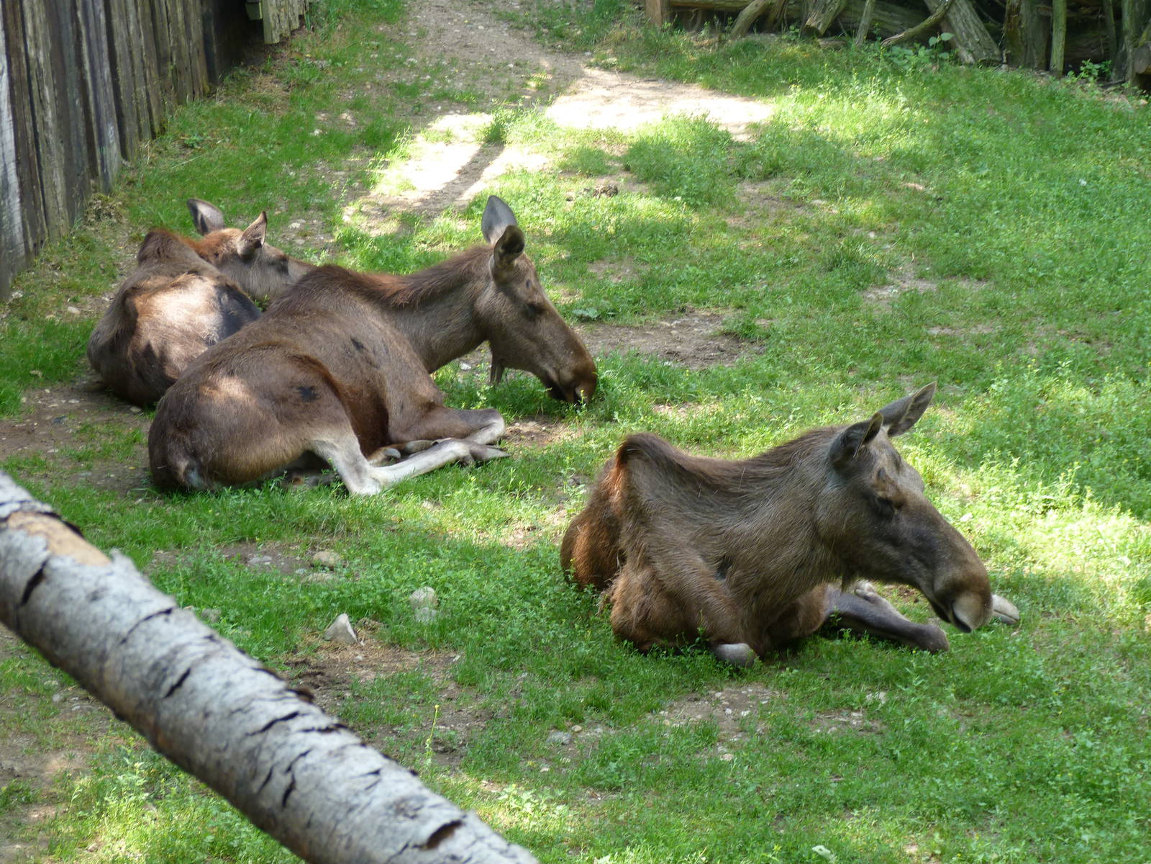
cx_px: 576
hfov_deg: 16.4
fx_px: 3990
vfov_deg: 12.3
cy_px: 432
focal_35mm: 120
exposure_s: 1/60
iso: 100
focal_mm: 21.6
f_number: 3.5
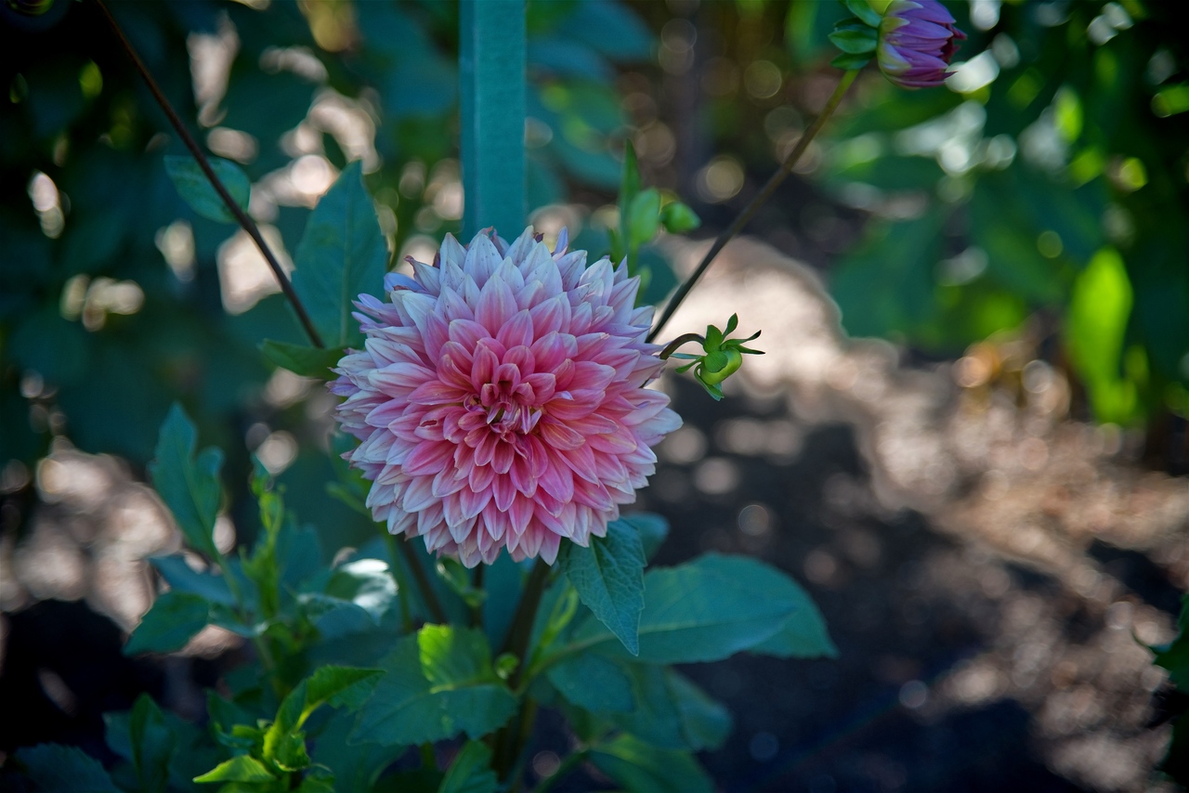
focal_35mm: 120
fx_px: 3964
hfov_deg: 17.1
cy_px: 396
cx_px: 594
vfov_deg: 11.4
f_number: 4
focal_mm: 120
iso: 280
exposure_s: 1/250
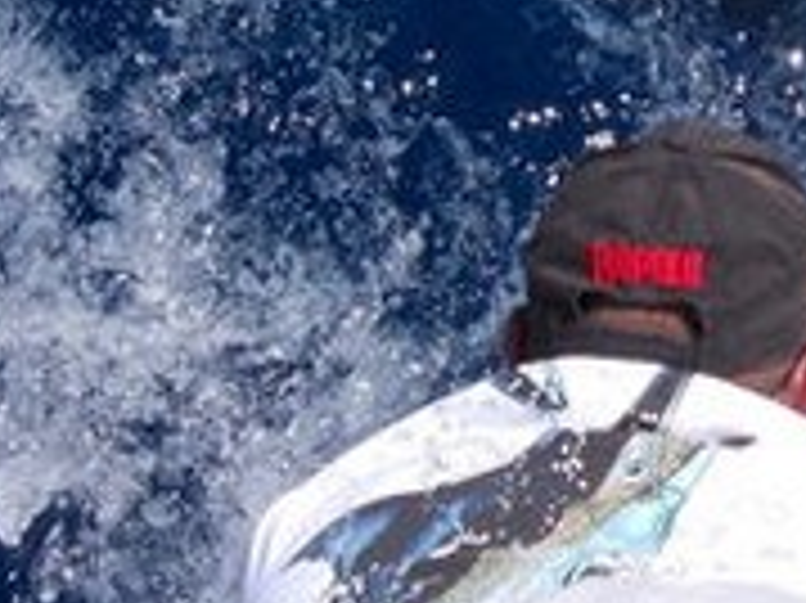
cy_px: -189
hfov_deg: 6.8
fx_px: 6725
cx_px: 851
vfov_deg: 5.1
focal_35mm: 289
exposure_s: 1/500
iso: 80
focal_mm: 11.6
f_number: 4.8
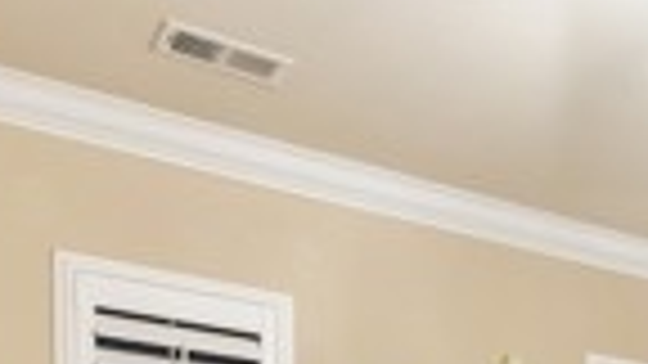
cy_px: 663
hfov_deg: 25.4
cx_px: 940
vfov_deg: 15.7
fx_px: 1117
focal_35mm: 65
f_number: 2.8
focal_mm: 14
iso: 800
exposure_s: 1/60
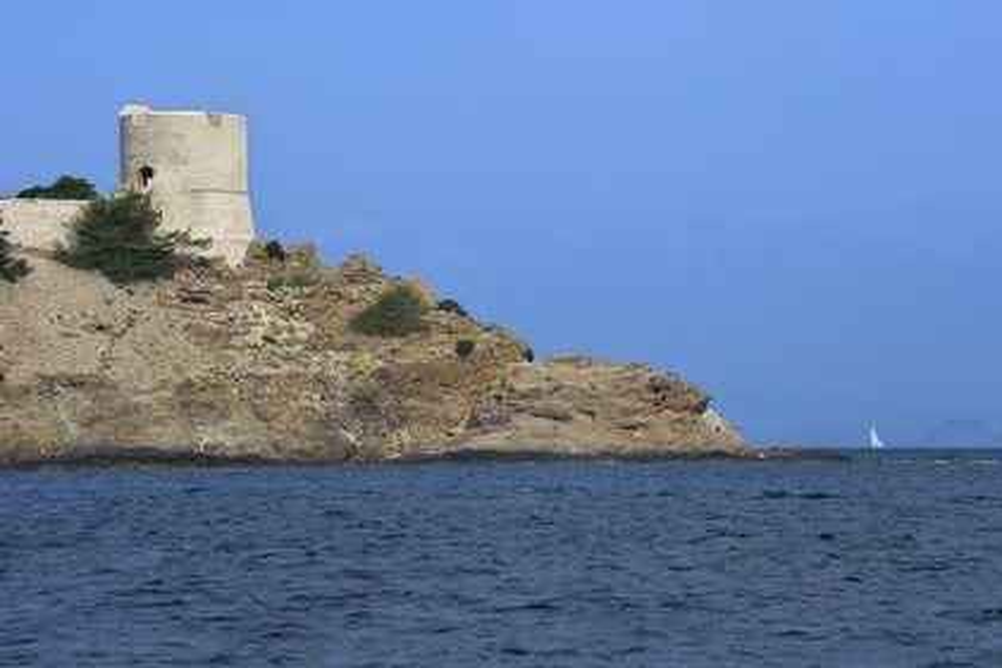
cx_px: 501
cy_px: 334
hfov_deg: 10.3
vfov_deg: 6.9
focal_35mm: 200
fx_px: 5566
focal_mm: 200
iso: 200
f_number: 8
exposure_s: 1/1000
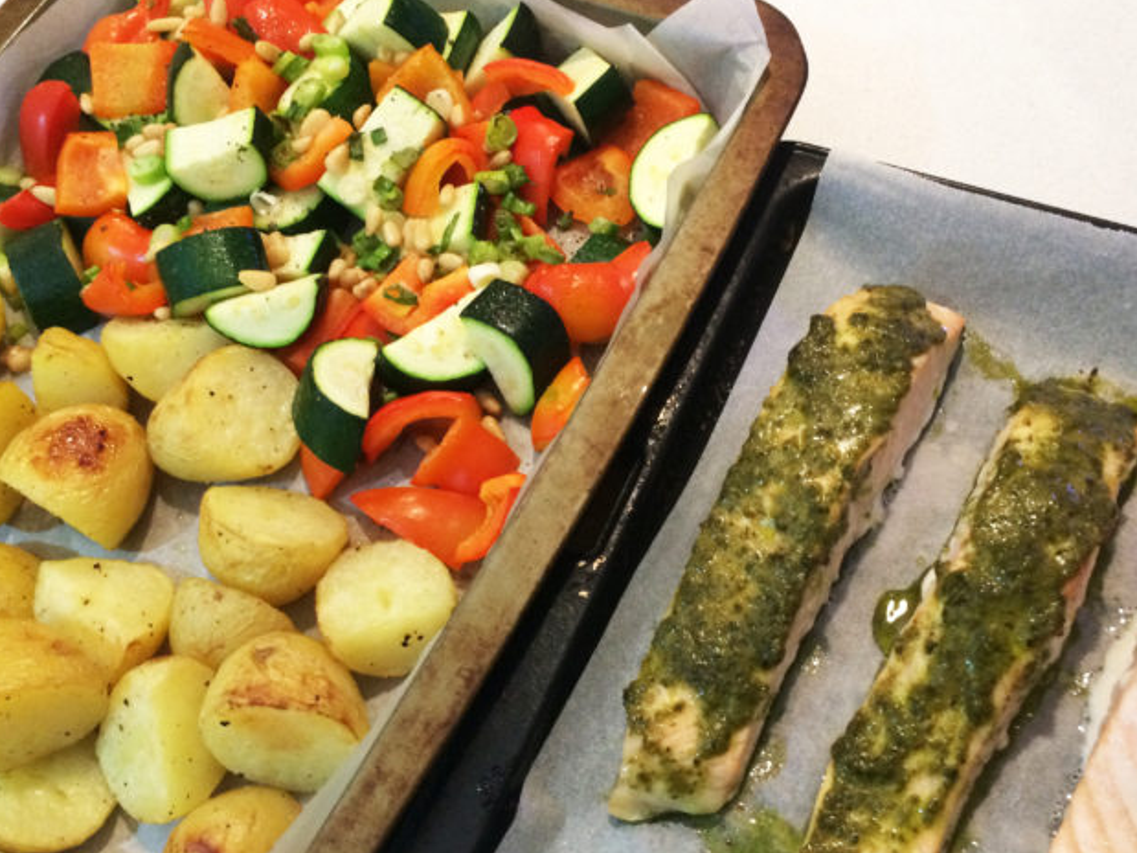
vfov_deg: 39.6
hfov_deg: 51.3
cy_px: 489
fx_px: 1182
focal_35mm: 36
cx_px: 623
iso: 250
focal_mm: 4.15
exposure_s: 1/33
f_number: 2.2
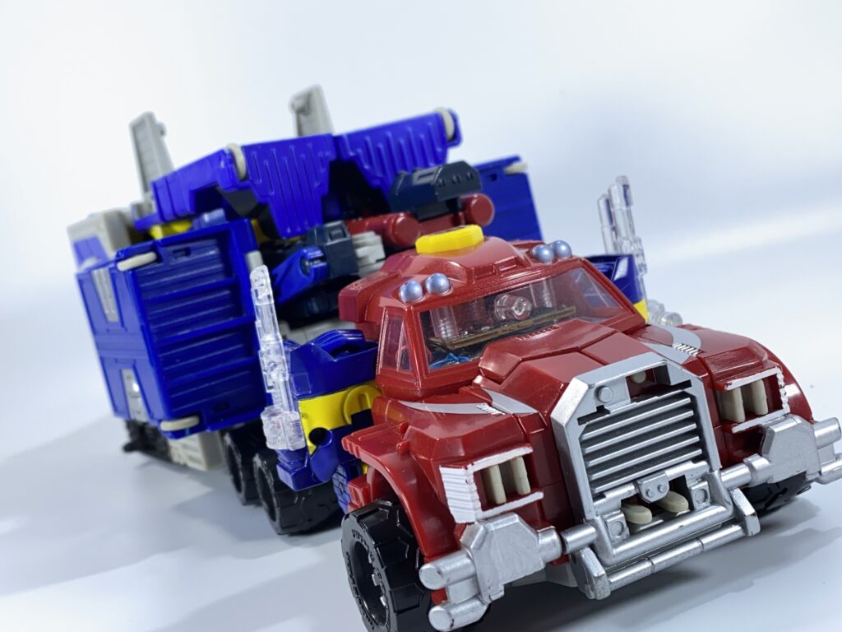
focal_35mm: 42
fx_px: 1022
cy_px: 316
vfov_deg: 34.3
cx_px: 421
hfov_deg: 44.8
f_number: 1.8
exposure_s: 1/100
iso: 32
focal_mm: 4.25
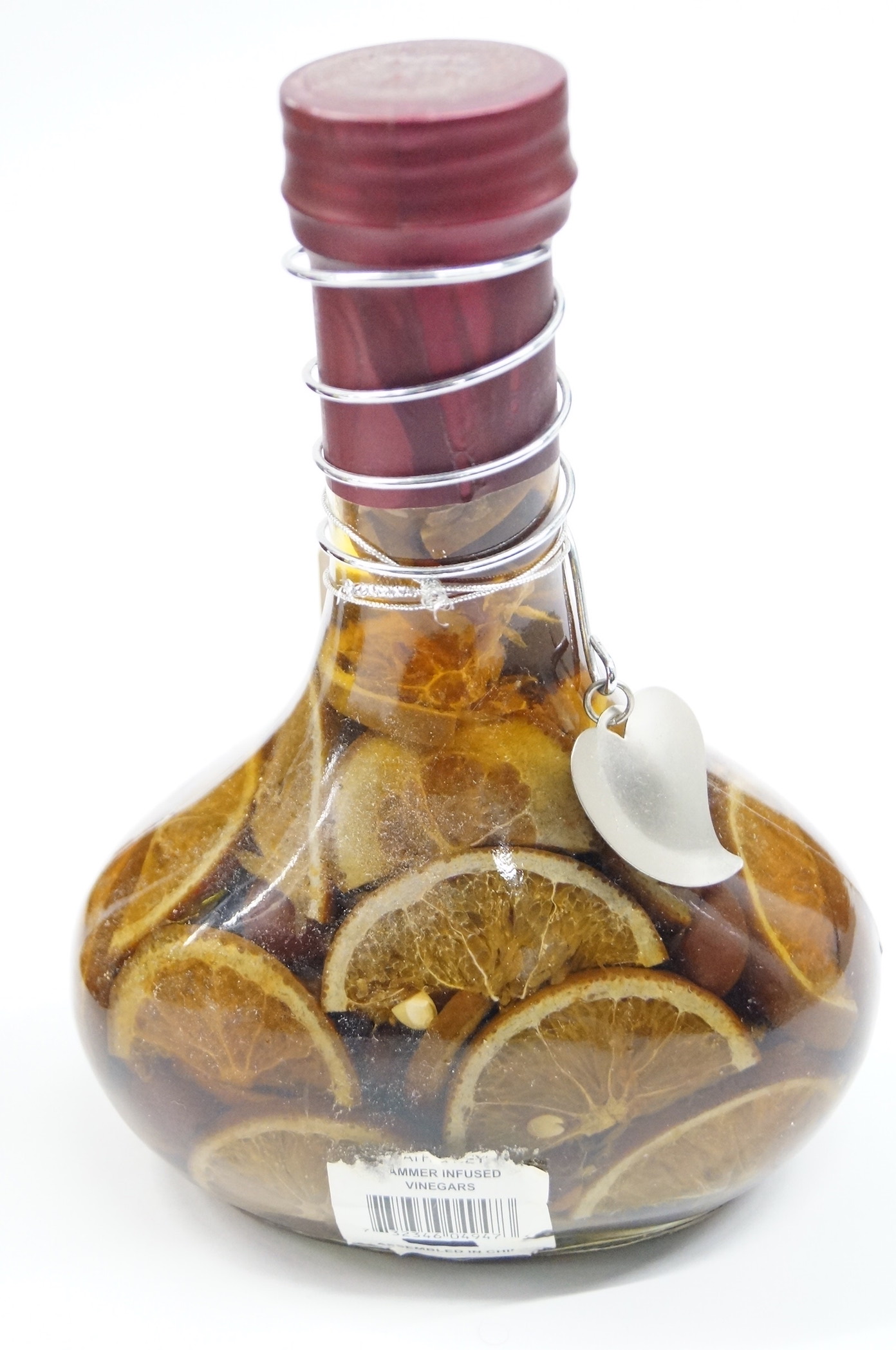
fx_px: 1966
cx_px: 448
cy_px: 675
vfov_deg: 37.9
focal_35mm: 52
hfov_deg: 25.7
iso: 3200
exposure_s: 1/40
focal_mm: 35
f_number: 5
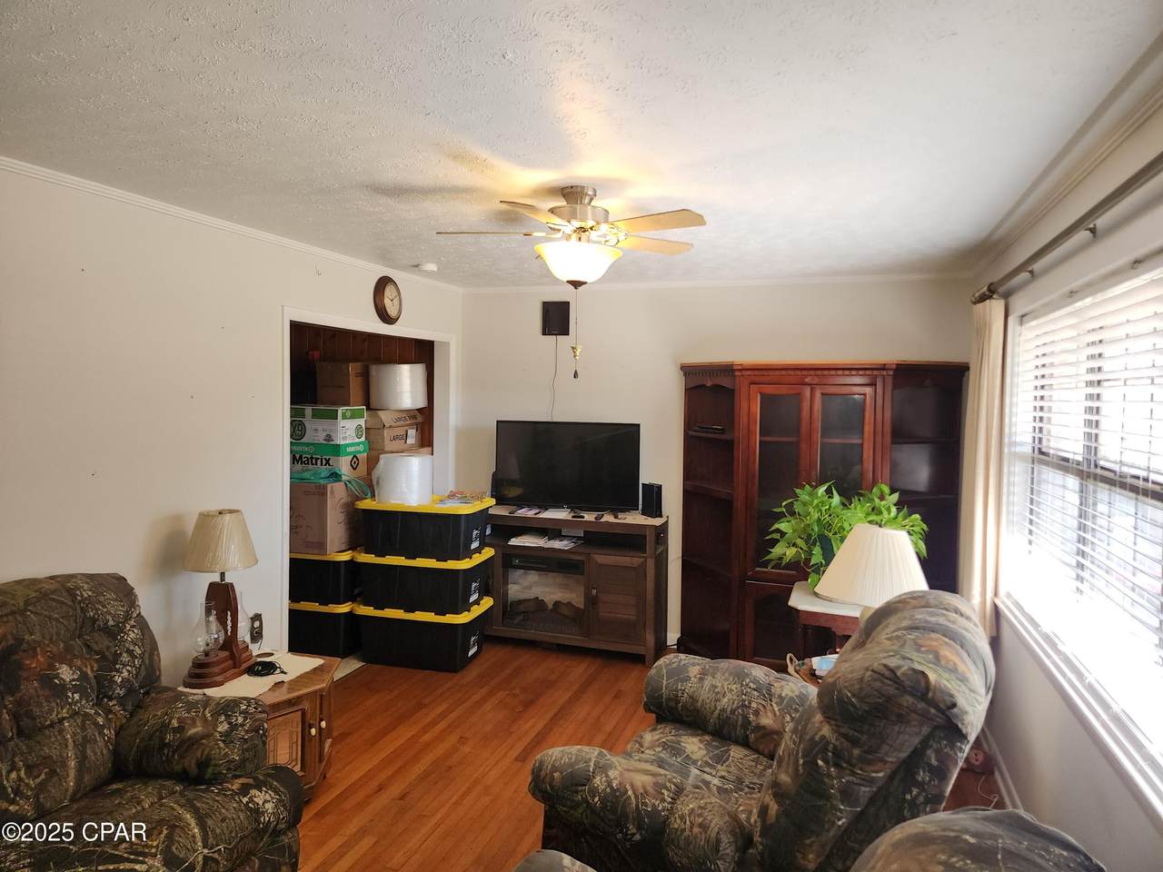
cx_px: 582
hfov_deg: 73.9
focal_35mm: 23
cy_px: 436
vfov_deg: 58.9
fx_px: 773
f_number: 1.8
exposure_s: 1/60
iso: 80
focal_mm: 5.4
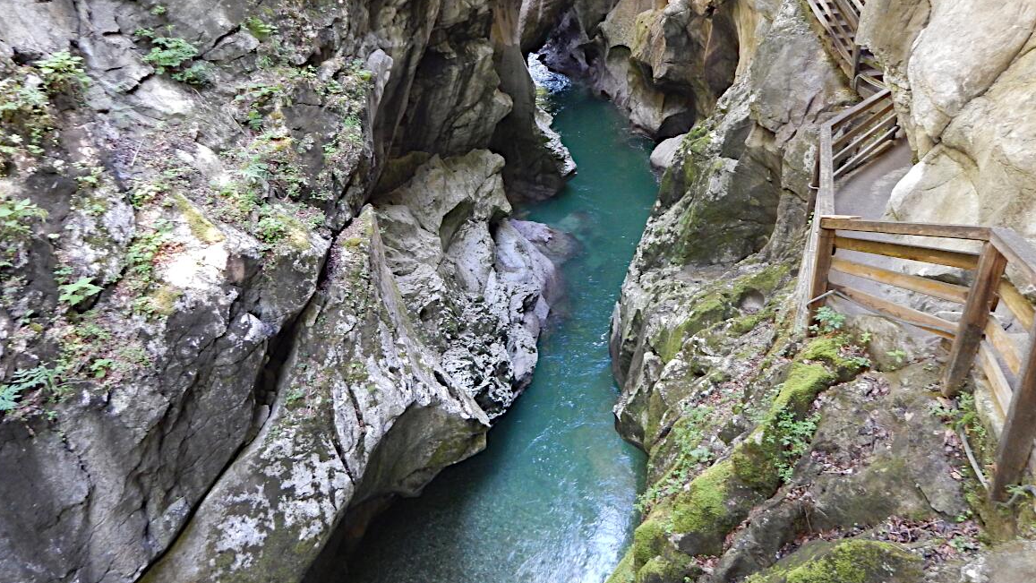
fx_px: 714
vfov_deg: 44.1
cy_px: 226
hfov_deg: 71.9
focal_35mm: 26
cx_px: 528
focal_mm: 4
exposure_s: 1/30
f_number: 3
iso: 400
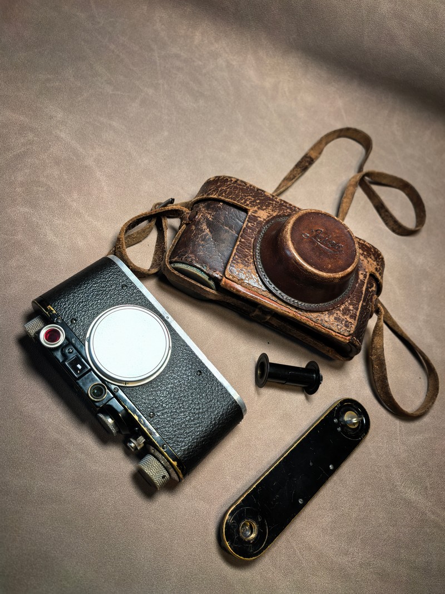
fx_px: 411
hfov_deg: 56.8
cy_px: 297
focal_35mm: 24
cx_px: 222
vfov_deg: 71.6
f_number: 2
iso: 50
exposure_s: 1/115
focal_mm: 6.98
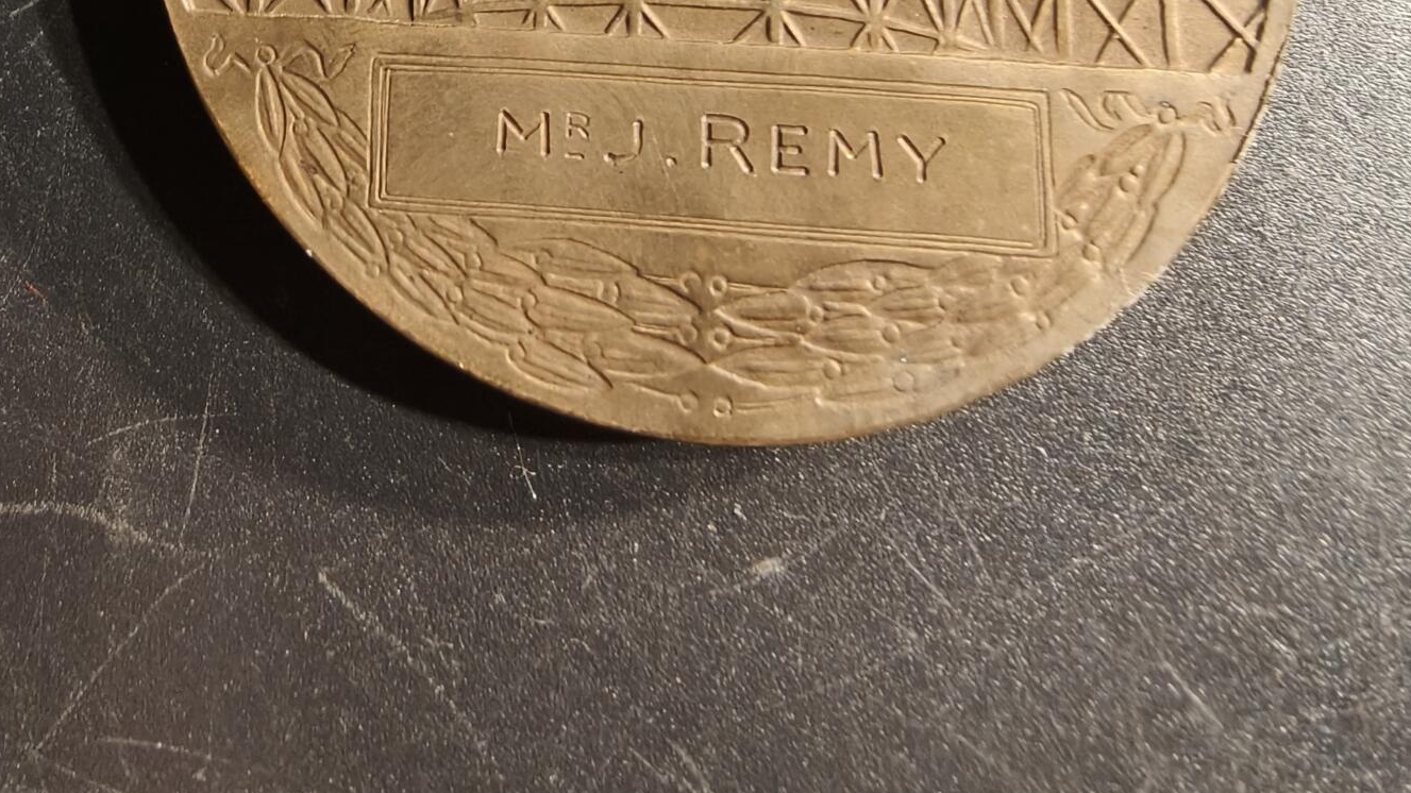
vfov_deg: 32.7
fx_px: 1272
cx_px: 706
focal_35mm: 34
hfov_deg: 58.0
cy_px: 63
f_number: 2
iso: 200
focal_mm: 2.32
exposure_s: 1/50
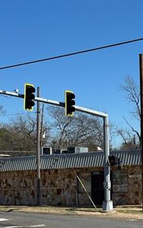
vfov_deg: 20.1
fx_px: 641
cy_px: 144
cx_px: 108
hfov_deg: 12.7
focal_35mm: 103
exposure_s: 1/5556
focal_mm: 6.86
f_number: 1.78
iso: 64
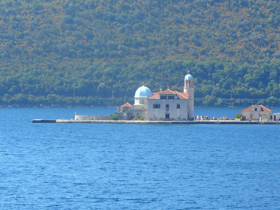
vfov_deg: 8.5
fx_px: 1407
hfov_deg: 11.4
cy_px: 105
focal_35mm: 174
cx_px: 140
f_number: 3.7
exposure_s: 1/500
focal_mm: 21
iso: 80
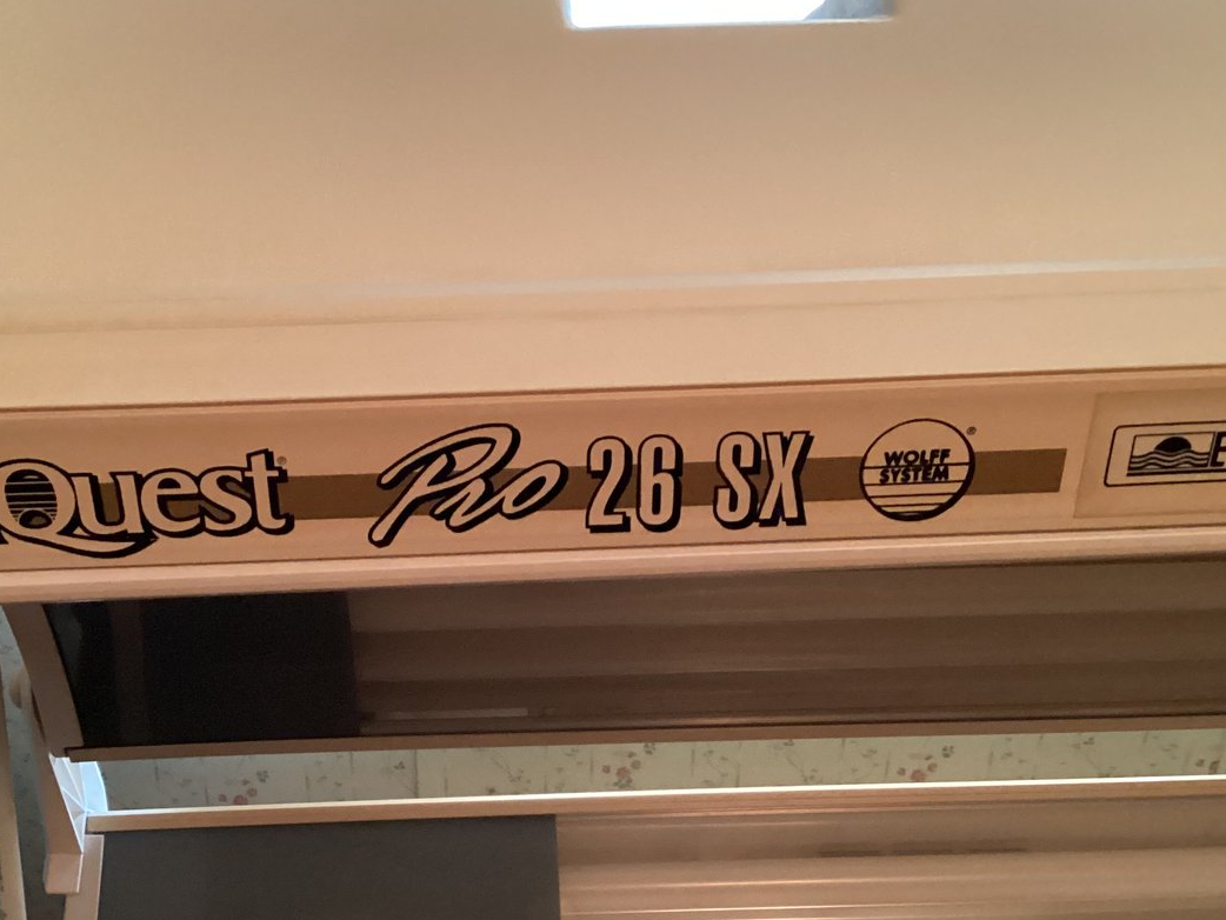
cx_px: 508
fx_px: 1594
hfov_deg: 41.9
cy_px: 549
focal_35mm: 45
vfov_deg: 32.1
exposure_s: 1/30
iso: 640
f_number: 2.4
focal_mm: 3.3
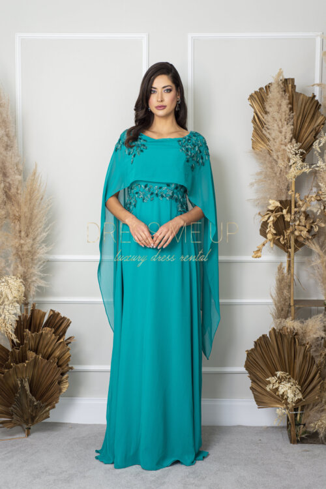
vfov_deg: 39.6
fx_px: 679
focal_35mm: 50
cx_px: 163
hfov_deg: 27.0
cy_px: 244
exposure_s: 1/80
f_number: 5
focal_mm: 50
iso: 100
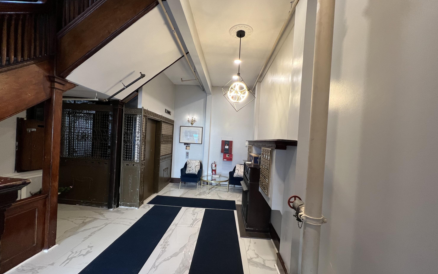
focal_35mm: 14
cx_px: 217
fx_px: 167
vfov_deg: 78.6
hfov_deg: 105.3
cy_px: 145
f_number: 1.8
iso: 160
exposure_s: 1/60
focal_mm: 1.57
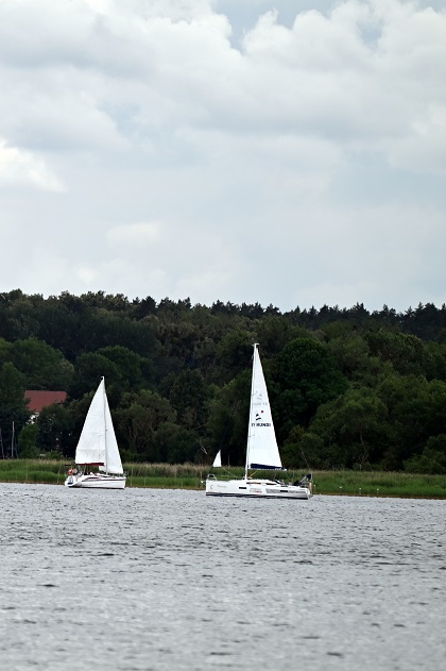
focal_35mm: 452
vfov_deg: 4.6
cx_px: -3
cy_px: 335
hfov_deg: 3.0
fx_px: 8408
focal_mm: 300
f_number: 5.6
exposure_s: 1/1000
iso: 250
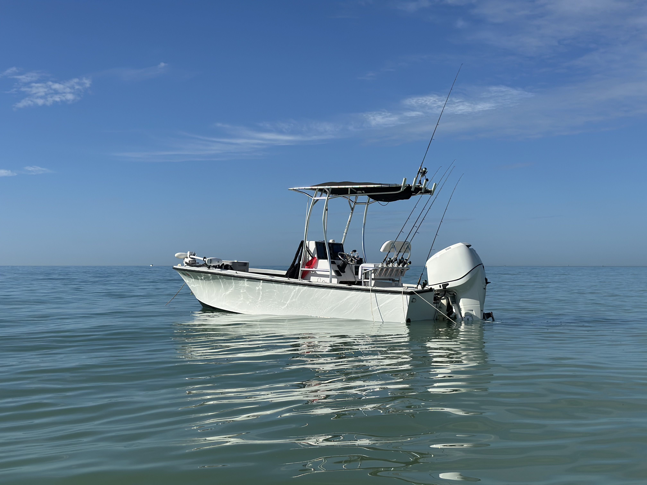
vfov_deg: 30.3
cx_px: 324
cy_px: 242
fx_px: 897
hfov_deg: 39.7
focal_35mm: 48
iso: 100
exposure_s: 1/12048
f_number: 1.78
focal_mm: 6.86
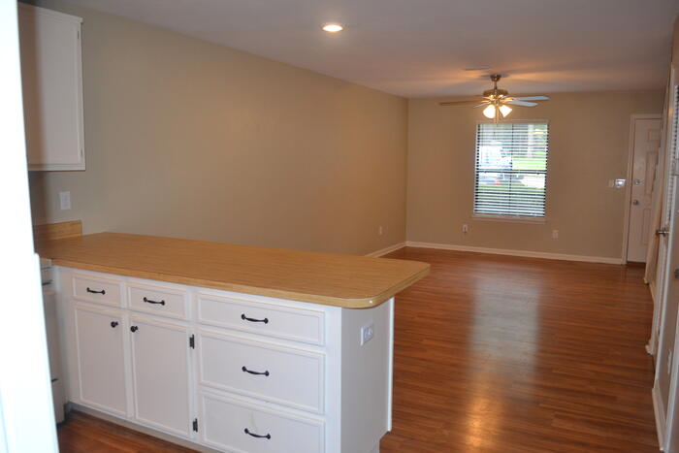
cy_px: 226
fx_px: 509
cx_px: 340
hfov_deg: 67.4
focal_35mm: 27
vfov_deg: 47.9
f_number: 3.5
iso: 450
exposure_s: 1/60
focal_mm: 18
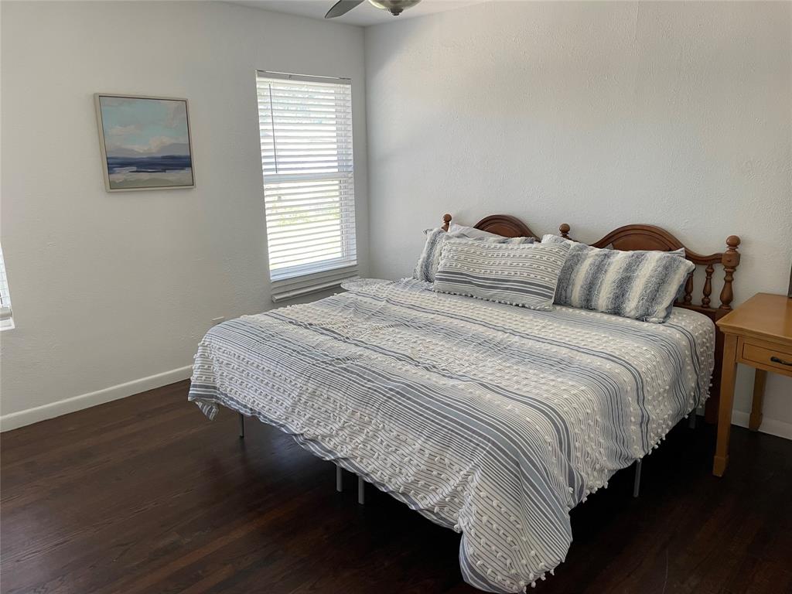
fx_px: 595
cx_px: 396
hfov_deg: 67.3
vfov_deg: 53.1
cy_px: 297
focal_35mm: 26
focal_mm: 4.2
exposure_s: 1/60
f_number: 1.6
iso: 80
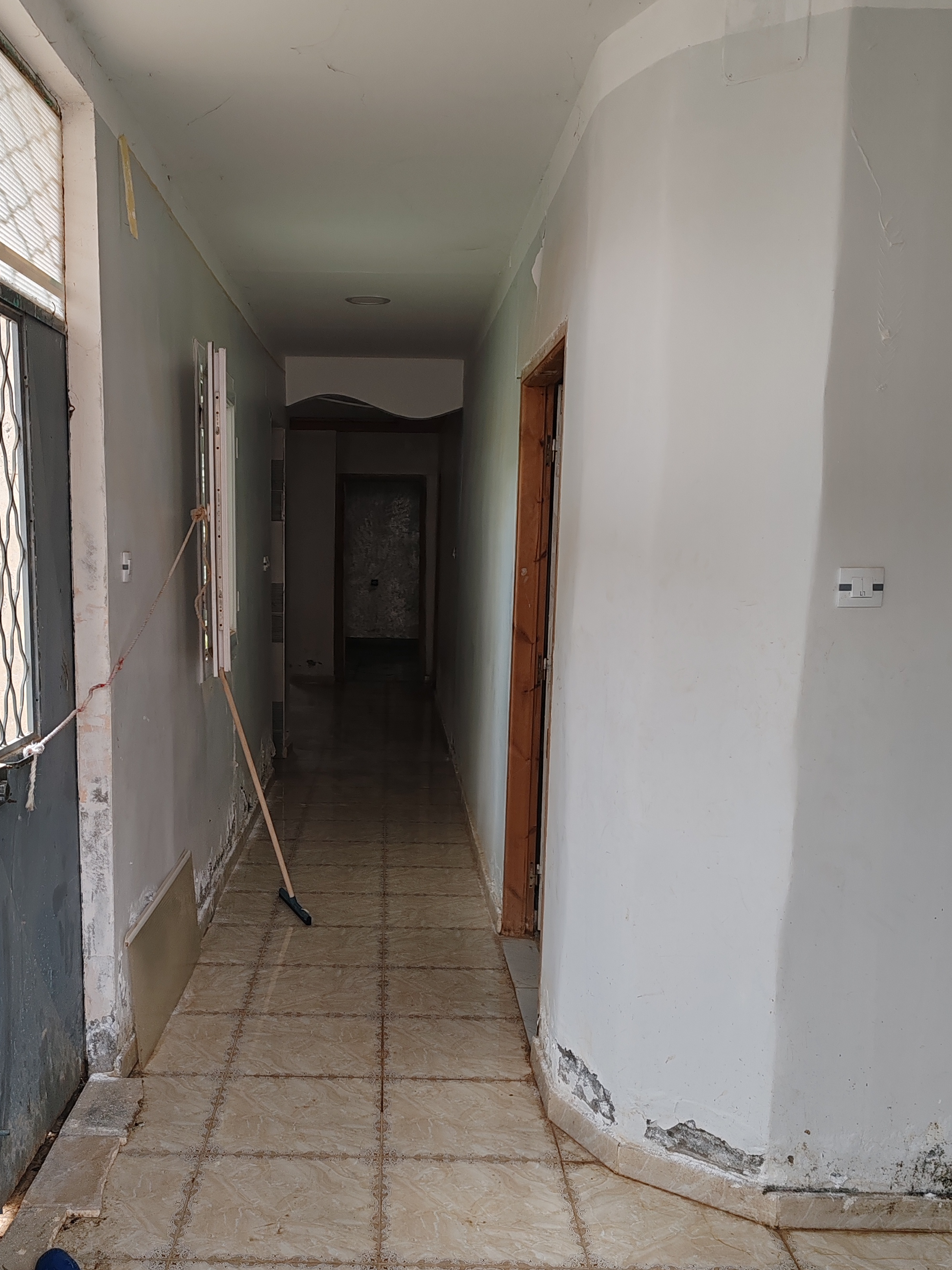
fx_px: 1247
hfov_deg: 41.6
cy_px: 751
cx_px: 377
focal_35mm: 34
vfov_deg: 53.6
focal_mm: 6.12
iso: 100
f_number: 1.9
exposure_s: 1/100
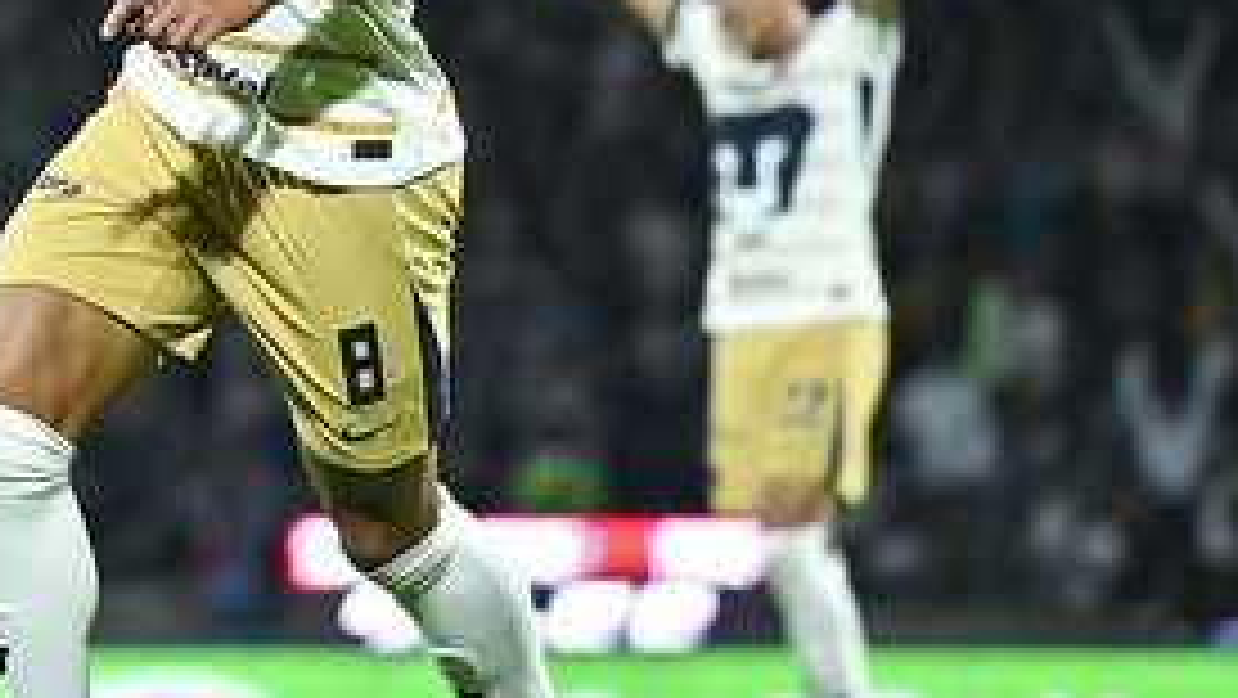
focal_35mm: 420
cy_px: 146
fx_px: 13794
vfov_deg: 2.9
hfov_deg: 5.1
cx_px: 187
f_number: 2.8
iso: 2000
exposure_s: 1/1600
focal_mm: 180
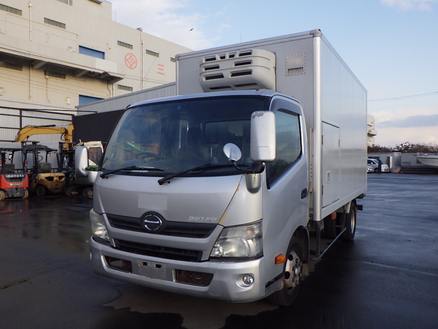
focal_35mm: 28
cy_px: 164
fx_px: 354
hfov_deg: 63.4
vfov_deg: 49.7
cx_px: 219
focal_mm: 5
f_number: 4.2
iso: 250
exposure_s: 1/640
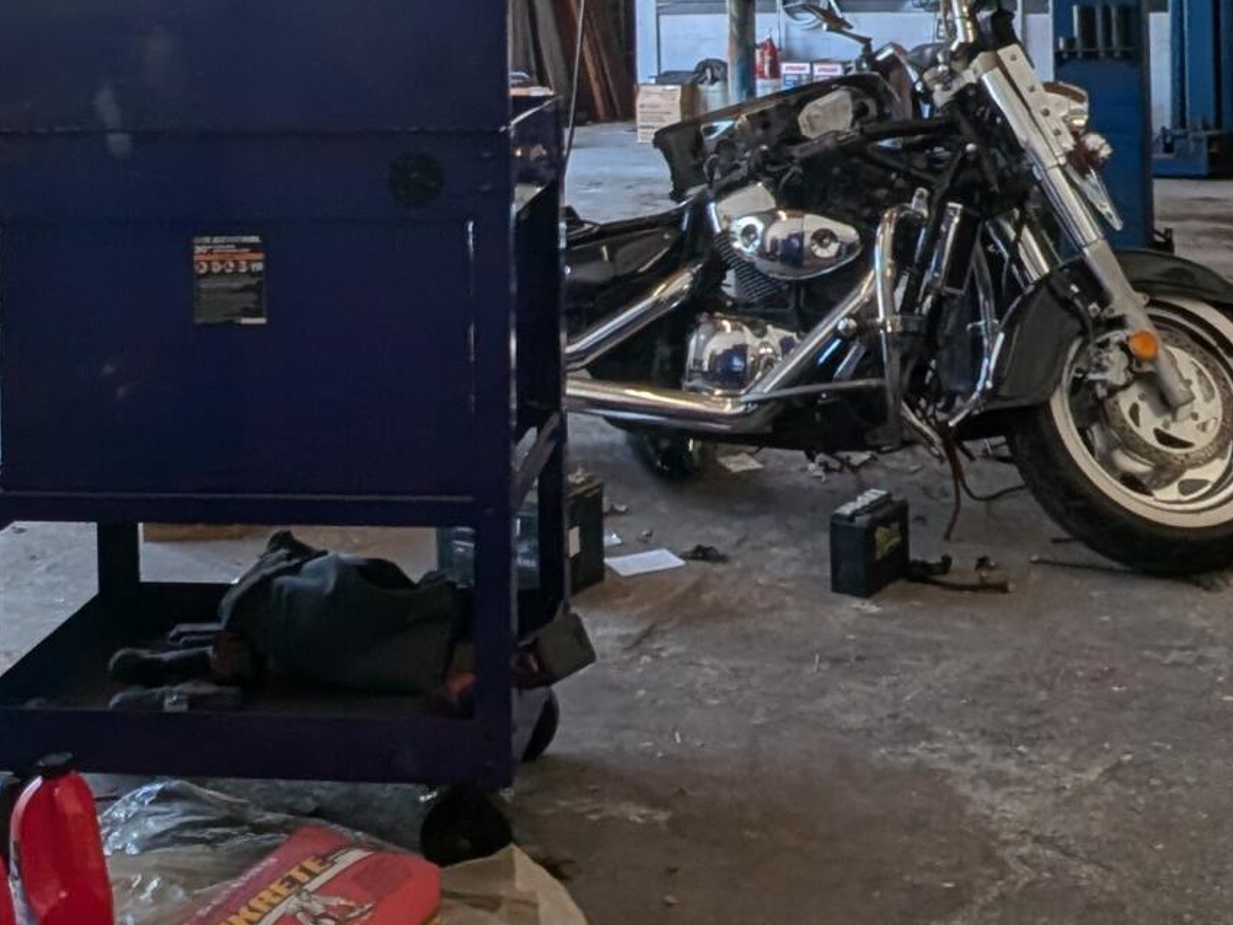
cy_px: -26
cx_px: 710
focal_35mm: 46
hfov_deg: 41.1
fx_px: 1639
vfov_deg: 29.2
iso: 73
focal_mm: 1.95
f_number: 2.2
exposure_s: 1/120
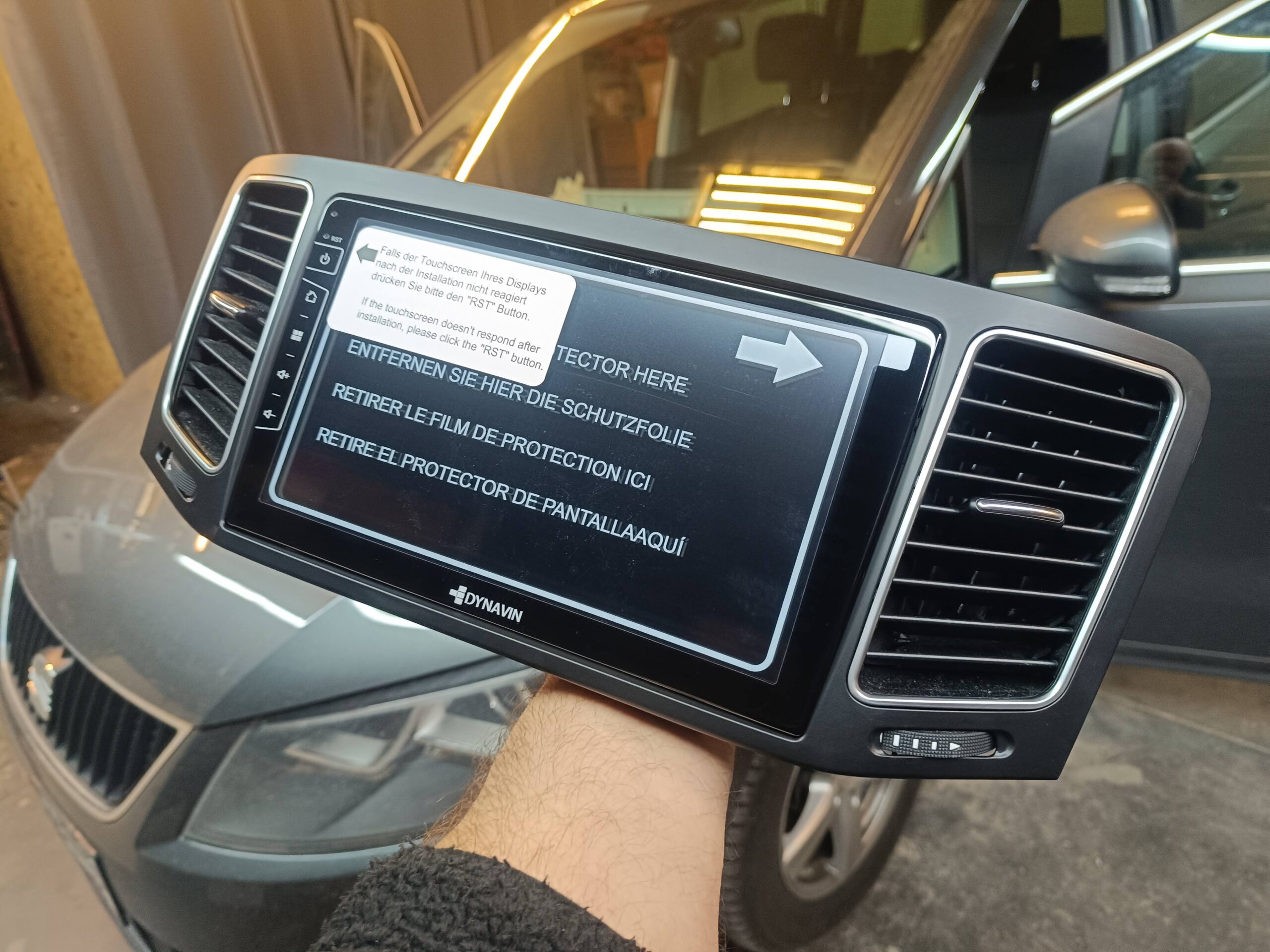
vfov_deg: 56.8
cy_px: 476
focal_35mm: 24
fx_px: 881
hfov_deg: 71.6
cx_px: 635
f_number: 1.88
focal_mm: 5.59
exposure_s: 1/50.1
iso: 382
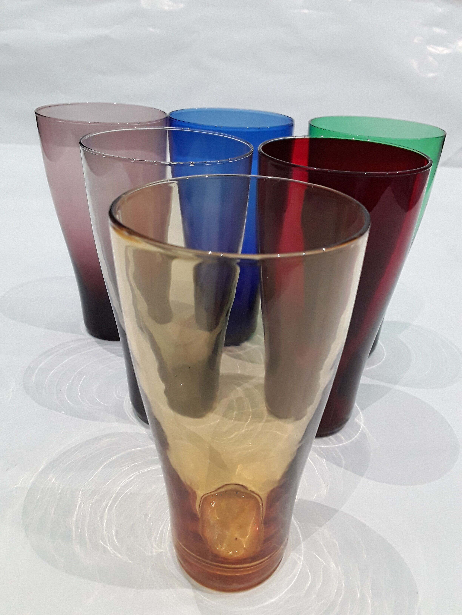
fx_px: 480
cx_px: 231
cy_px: 308
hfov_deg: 51.4
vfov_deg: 65.3
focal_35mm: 27
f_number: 1.9
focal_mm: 2.91
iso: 160
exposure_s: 1/33
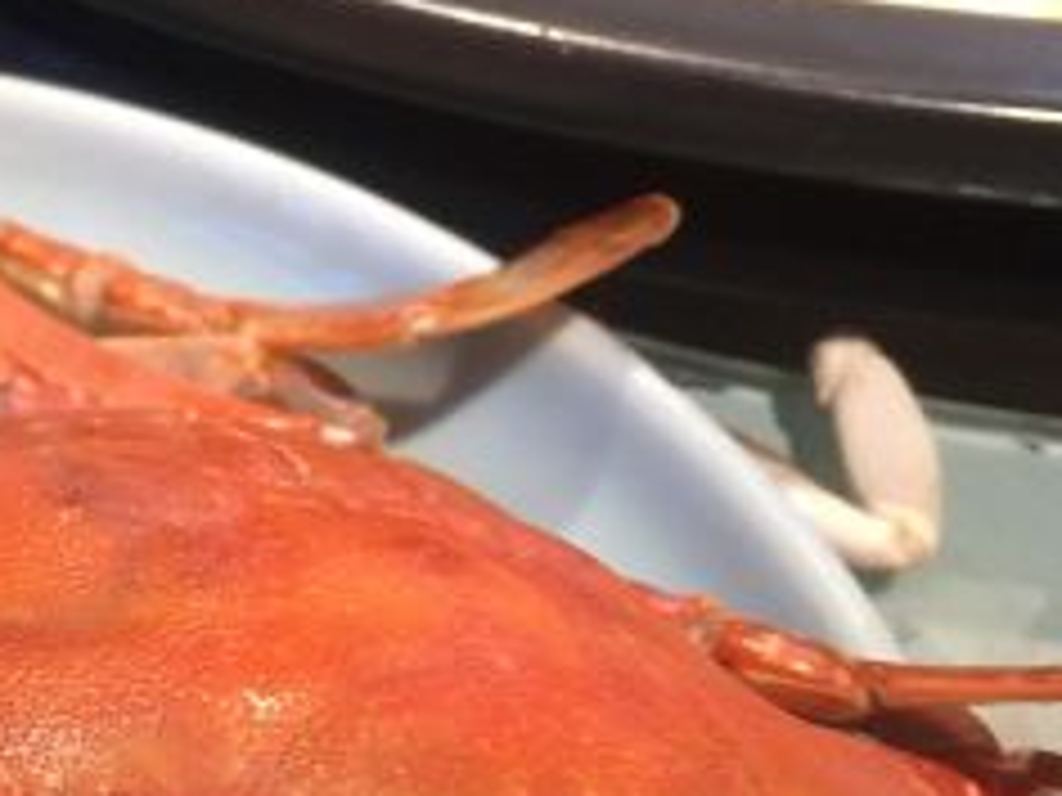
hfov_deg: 20.6
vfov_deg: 16.8
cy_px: 803
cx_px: -346
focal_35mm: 86
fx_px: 2638
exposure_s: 1/33
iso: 50
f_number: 2.2
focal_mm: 4.15
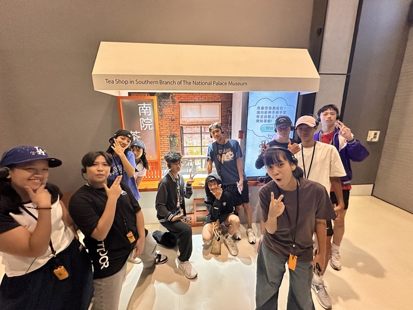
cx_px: 206
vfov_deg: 85.7
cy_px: 155
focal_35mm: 14
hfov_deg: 102.1
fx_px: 167
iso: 800
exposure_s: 1/60
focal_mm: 2.22
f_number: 2.2
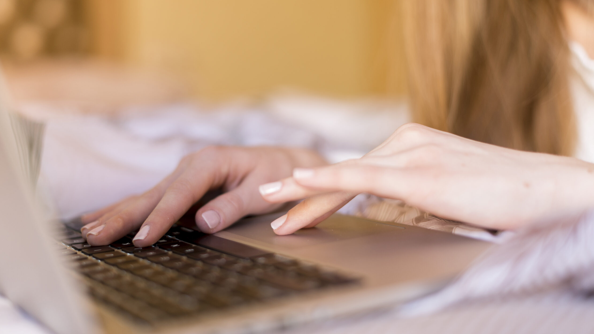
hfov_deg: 39.2
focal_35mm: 53
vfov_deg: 22.6
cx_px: 299
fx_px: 835
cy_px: 147
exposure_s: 1/100
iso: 320
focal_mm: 50
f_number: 2
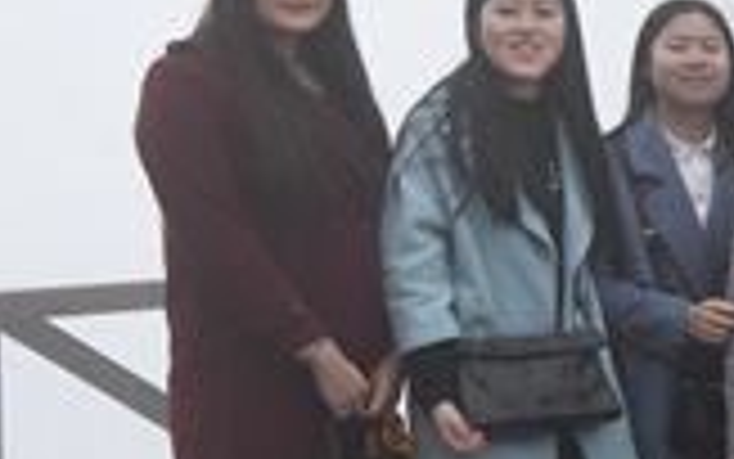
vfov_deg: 9.1
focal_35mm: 145
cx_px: 1518
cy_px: 207
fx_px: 2902
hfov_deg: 12.5
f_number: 11
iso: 200
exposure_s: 1/50
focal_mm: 34
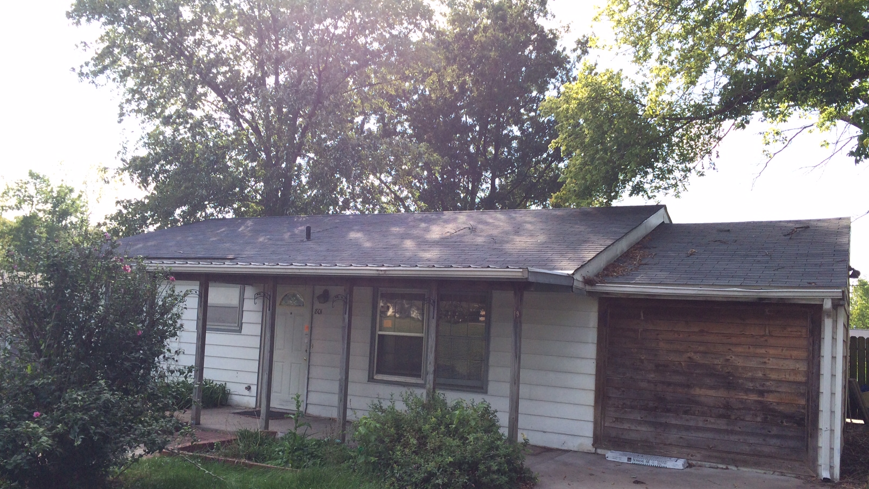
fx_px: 760
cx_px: 435
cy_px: 284
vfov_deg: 35.6
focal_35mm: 33
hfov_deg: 59.5
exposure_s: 1/820
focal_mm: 4.12
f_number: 2.2
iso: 32
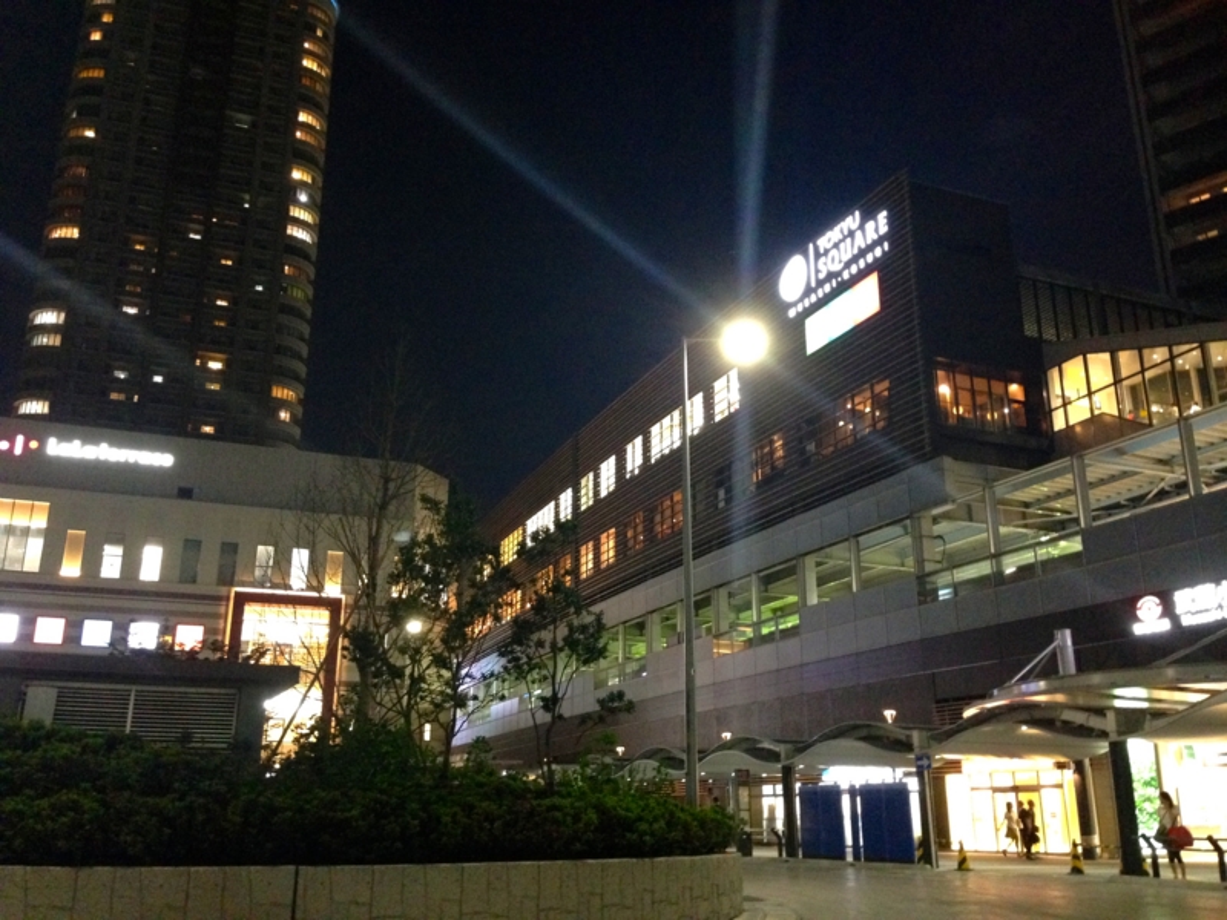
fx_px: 1170
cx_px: 614
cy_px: 460
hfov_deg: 55.4
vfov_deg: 42.9
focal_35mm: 33
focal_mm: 4.12
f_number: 2.4
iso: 500
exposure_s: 1/15
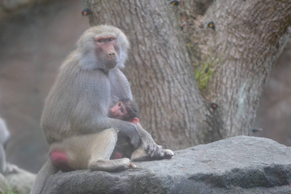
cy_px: 97
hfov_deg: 6.9
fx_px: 2425
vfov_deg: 4.6
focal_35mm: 300
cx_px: 146
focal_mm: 200
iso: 1800
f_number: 5.6
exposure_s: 1/500
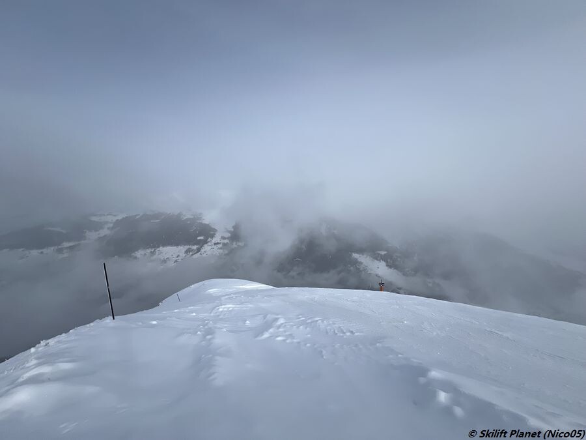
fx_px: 220
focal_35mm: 13
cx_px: 293
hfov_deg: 106.2
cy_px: 220
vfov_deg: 89.9
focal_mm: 1.57
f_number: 1.8
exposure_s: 1/3922
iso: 32
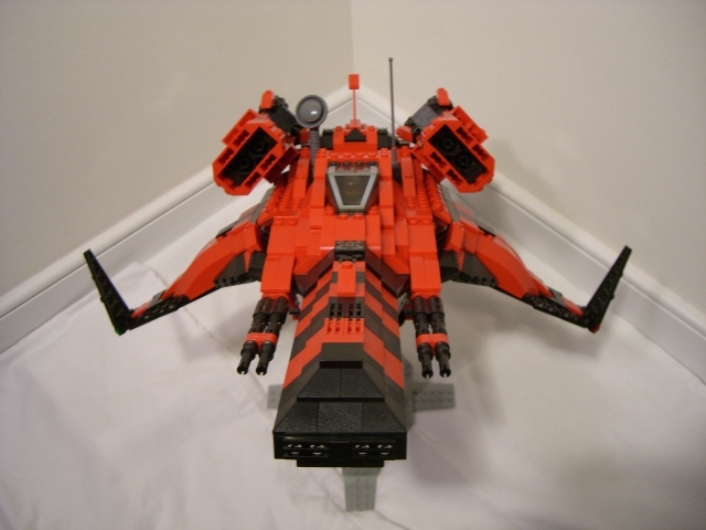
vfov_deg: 37.7
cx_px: 353
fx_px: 775
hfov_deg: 49.0
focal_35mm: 38
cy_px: 265
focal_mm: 6.2
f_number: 2.7
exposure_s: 1/13
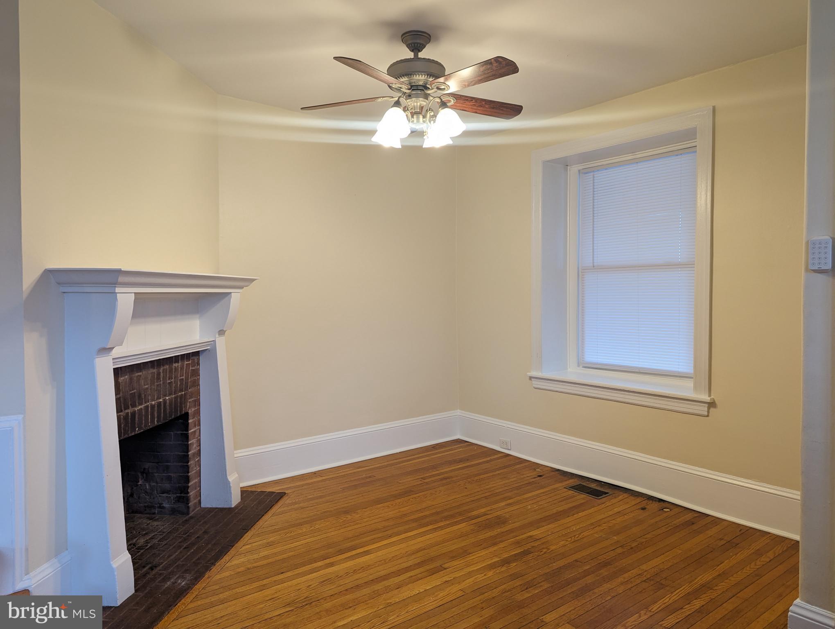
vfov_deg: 56.9
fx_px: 580
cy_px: 314
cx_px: 418
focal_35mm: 24
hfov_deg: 71.5
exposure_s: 1/23.8
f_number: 1.85
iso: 82
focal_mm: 6.81
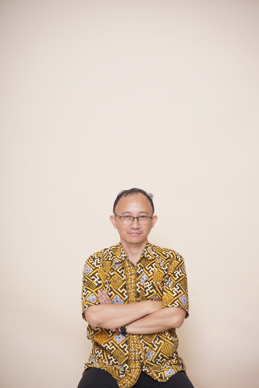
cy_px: 194
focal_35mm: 70
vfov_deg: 28.8
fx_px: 755
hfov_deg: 19.5
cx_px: 130
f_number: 8
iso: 1250
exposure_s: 1/125
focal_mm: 70
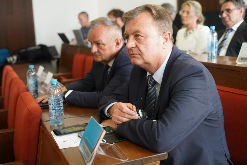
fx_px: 295
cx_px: 124
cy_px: 82
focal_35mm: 43
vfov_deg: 31.2
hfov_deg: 45.4
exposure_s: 1/400
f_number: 2.8
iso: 2000
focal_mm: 43
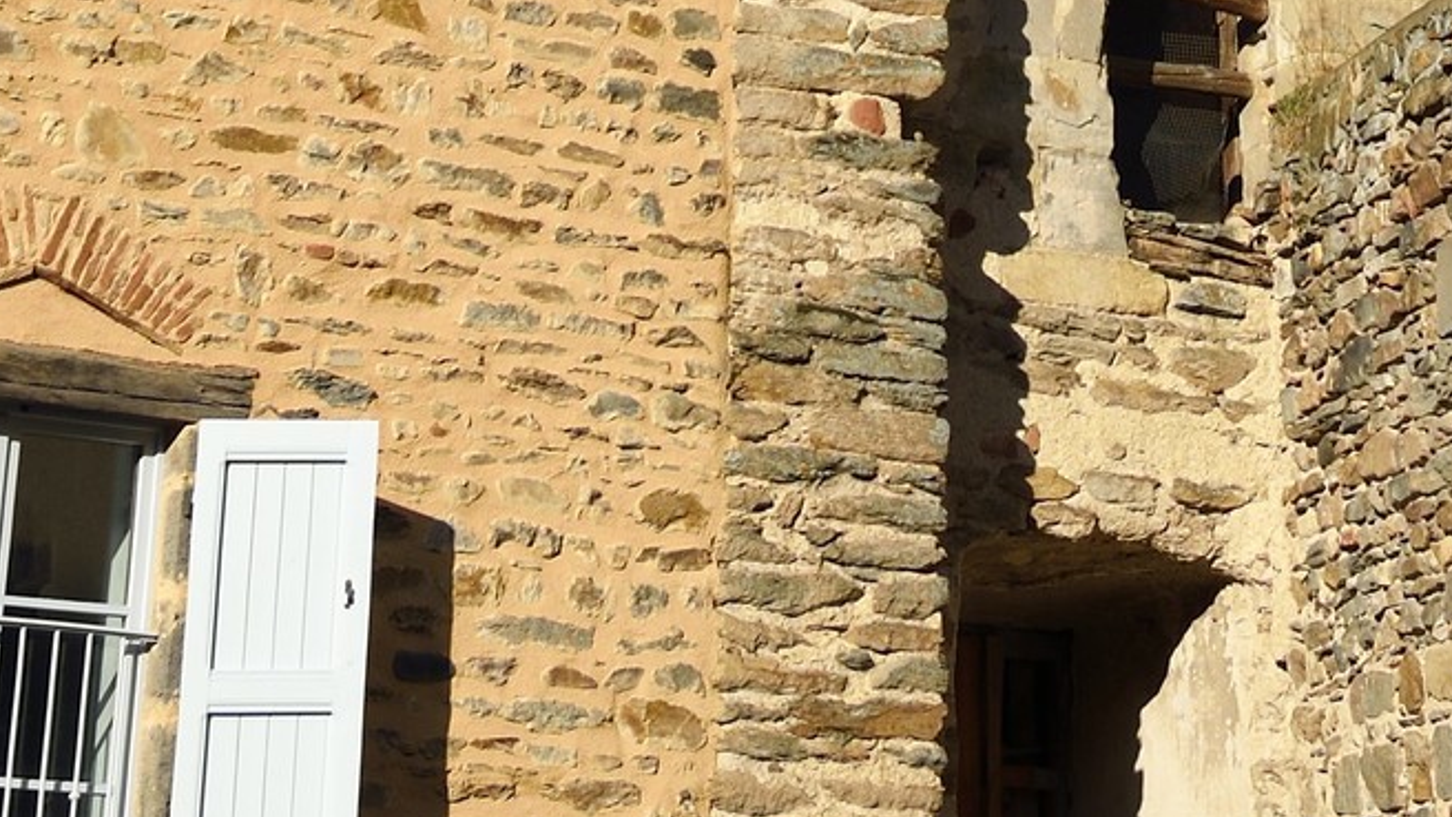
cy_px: -1421
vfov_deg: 7.9
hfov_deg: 15.5
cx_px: 1056
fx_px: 5313
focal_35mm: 138
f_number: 13
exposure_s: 1/250
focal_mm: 36
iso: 200
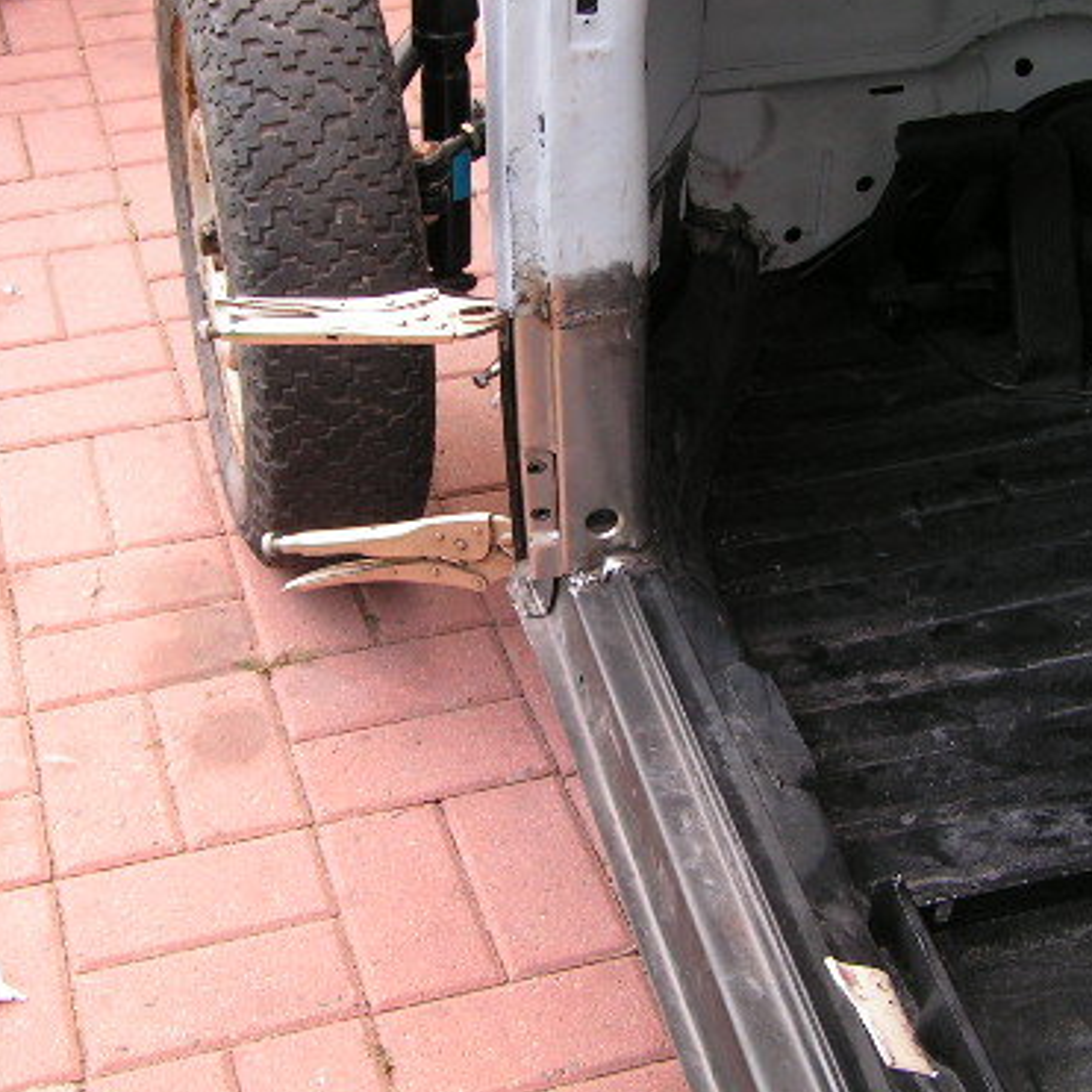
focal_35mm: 58
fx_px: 2070
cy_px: 433
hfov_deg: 29.5
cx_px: 592
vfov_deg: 29.5
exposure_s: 1/50
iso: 50
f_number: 3.2
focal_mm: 6.3
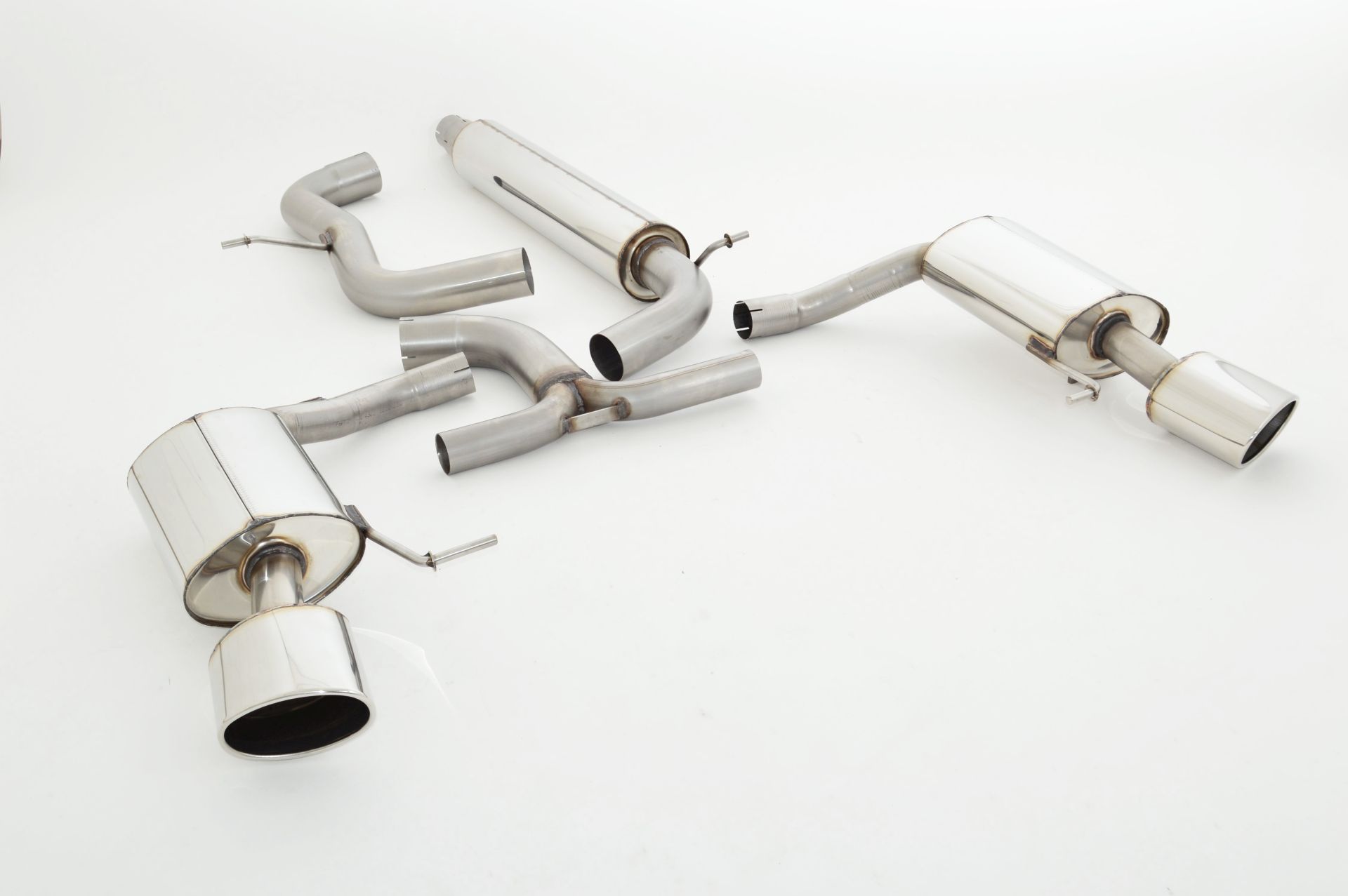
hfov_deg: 45.0
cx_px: 674
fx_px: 1628
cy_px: 448
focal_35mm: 44
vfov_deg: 30.8
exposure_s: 1/200
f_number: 10
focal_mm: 29
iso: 200
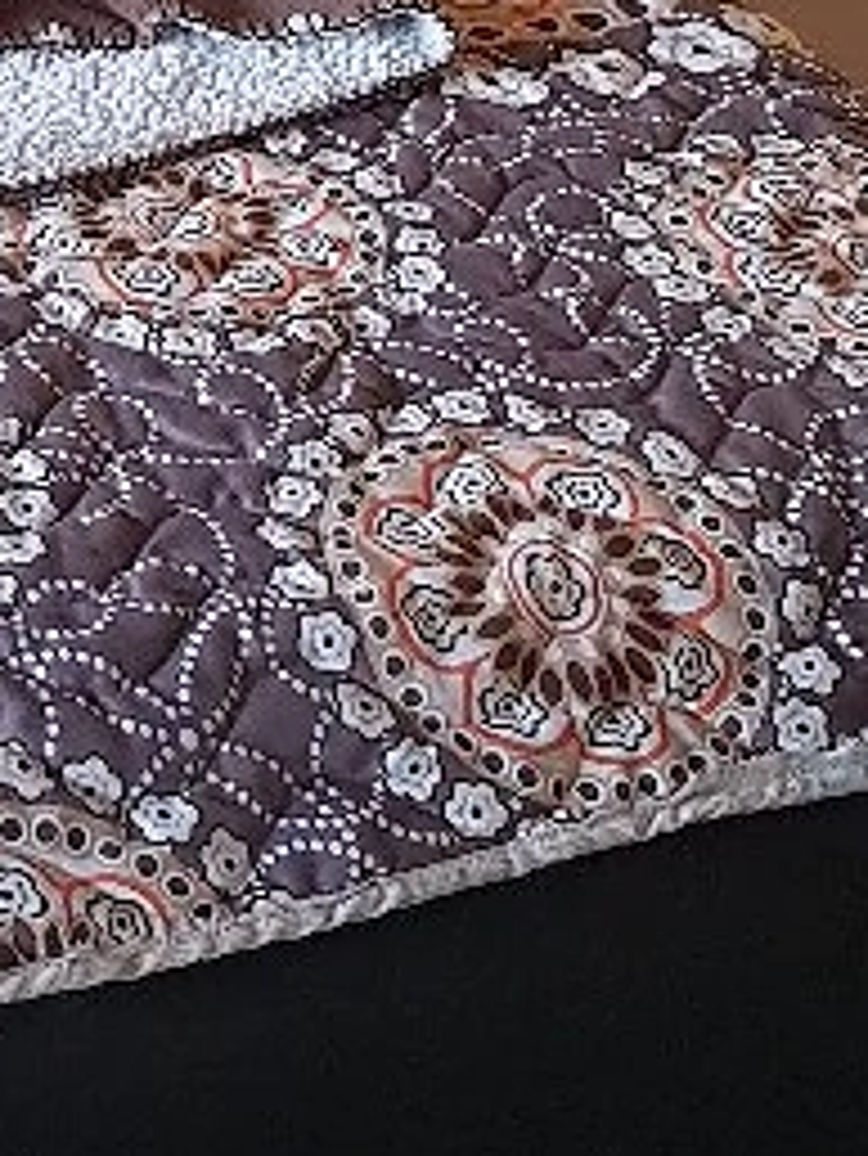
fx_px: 4510
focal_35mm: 135
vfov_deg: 14.0
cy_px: -389
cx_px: -405
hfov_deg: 10.6
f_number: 1.7
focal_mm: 4.2
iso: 250
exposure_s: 1/10
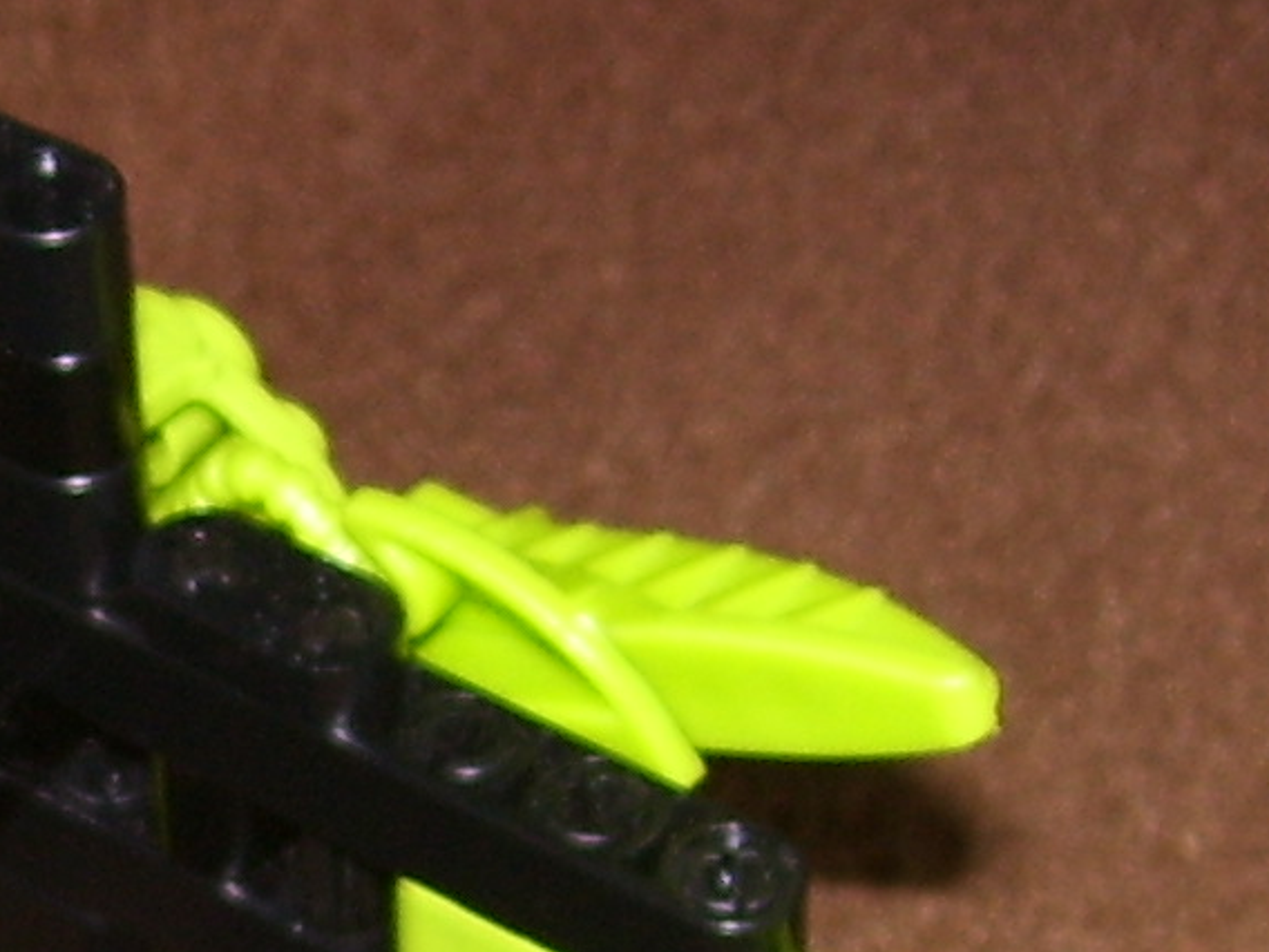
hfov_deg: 12.9
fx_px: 5352
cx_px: -592
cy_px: 1265
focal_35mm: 146
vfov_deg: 9.9
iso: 80
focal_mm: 6
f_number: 2.7
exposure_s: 1/60
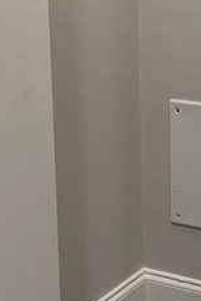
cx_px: 235
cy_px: 48
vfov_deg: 22.2
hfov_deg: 14.7
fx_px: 754
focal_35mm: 90
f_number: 1.6
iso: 100
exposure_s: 1/60
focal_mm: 4.2
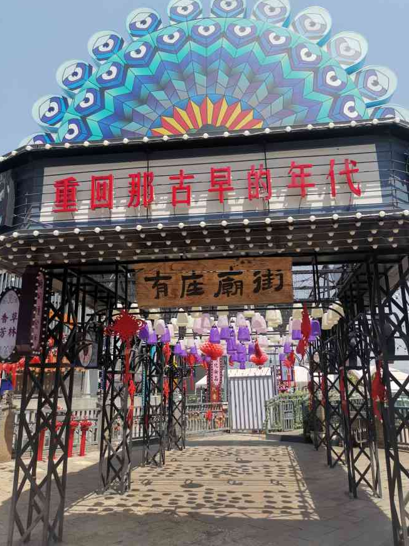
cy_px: 271
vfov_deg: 61.7
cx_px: 217
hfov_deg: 48.2
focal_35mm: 29
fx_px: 457
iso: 50
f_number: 1.8
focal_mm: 5.58
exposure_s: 1/2000
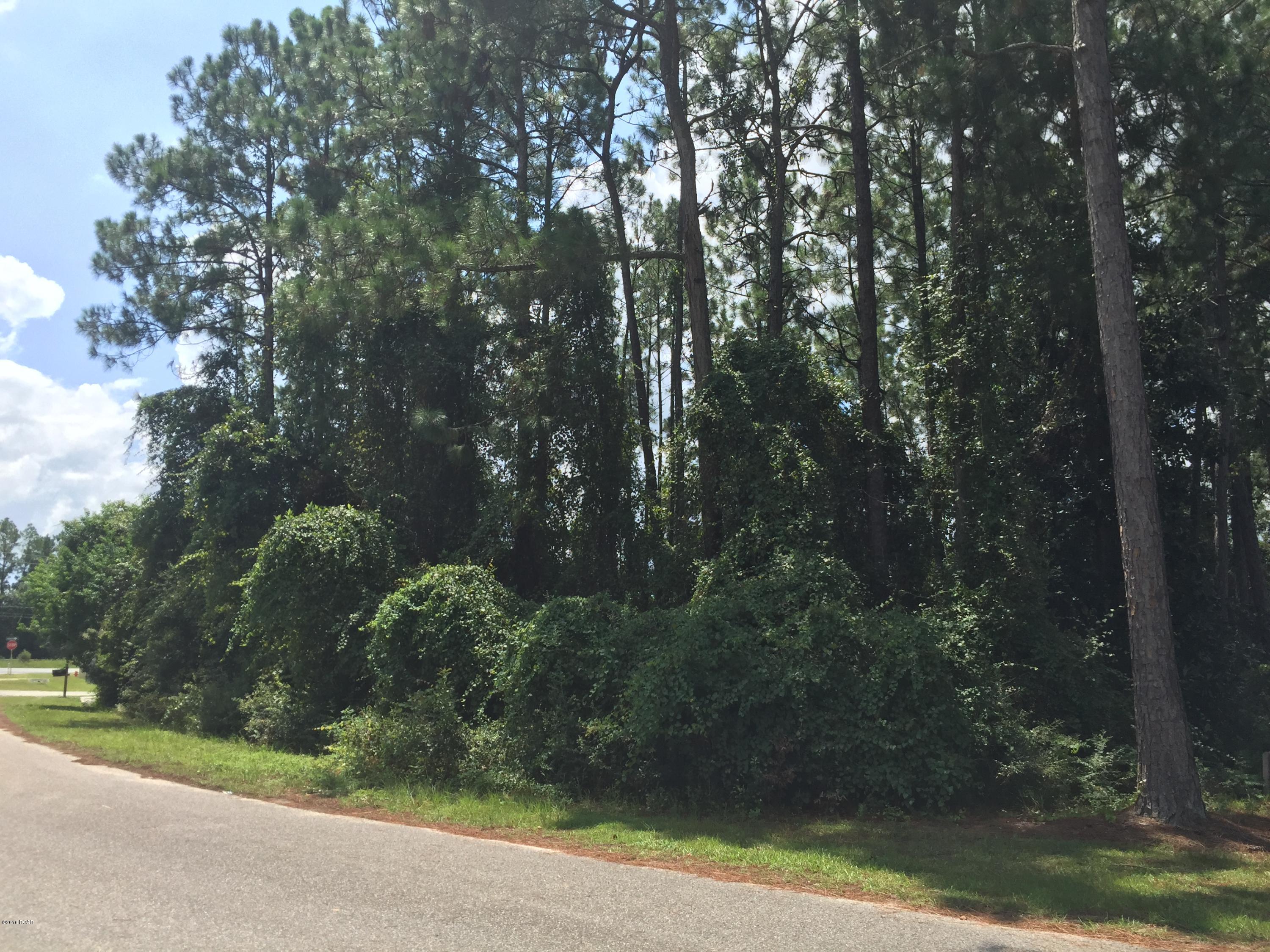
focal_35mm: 29
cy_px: 476
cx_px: 635
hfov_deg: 61.7
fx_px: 1064
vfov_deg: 48.2
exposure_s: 1/1364
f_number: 2.2
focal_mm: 4.15
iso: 32
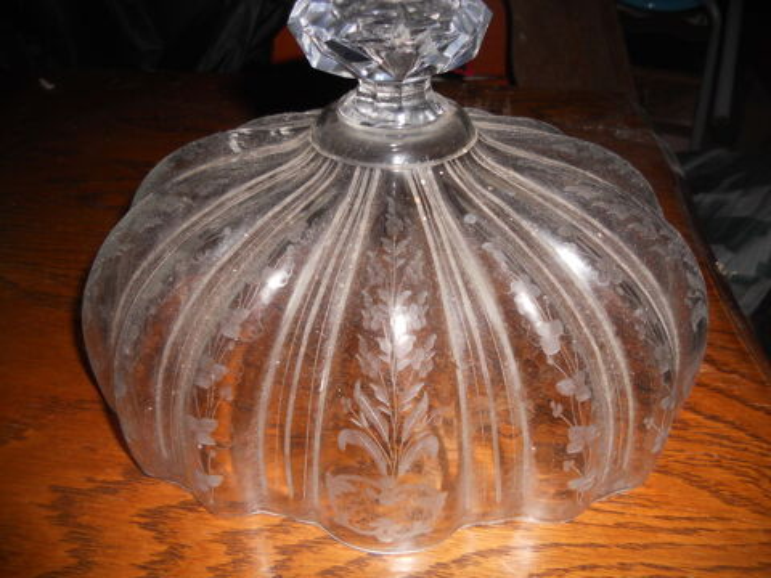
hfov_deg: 65.3
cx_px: 386
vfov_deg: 51.4
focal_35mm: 27
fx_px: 601
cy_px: 289
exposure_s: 1/25
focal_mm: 4.9
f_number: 8
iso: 80
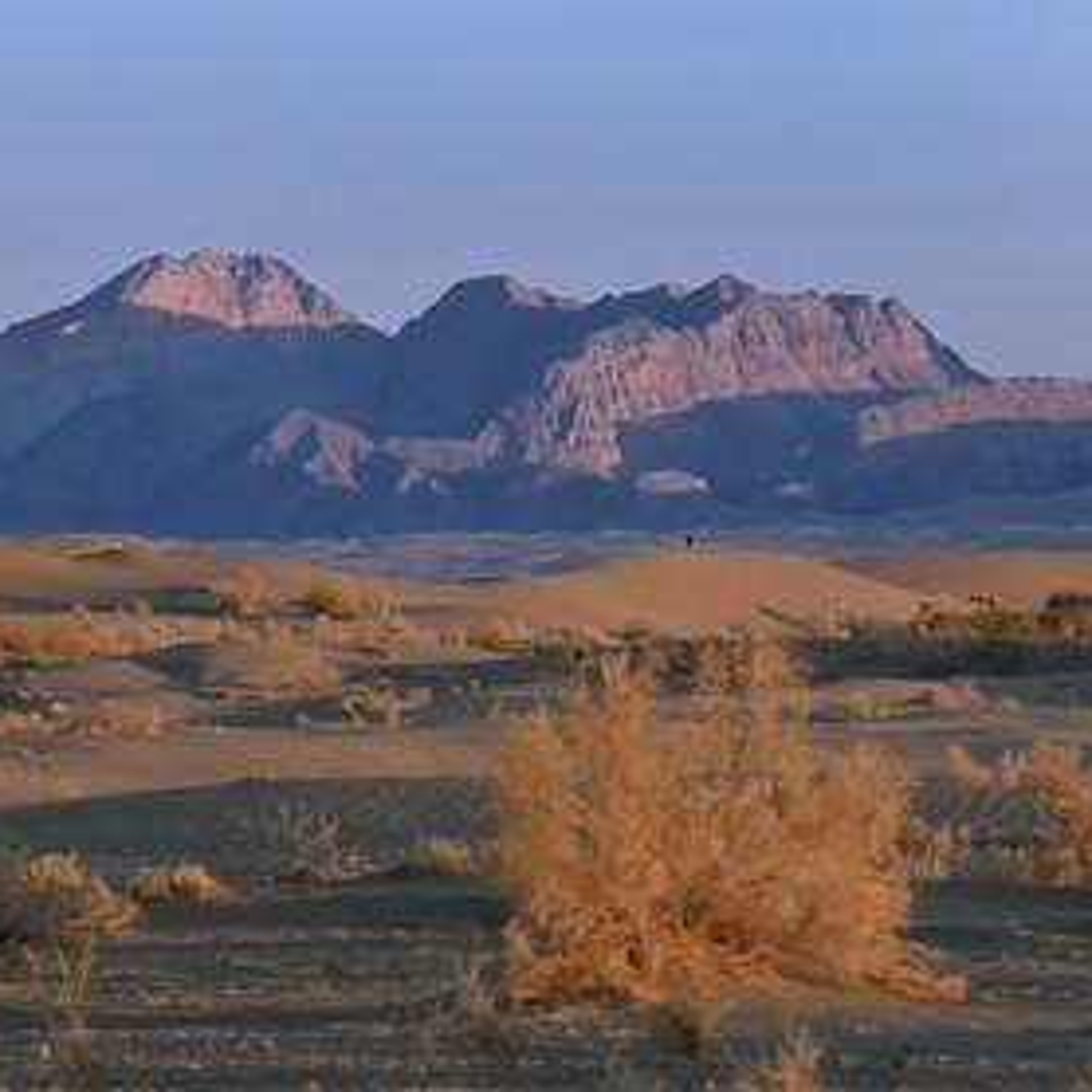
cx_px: 287
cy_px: 546
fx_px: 9172
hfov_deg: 6.8
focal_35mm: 257
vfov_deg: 6.8
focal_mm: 200
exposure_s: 1/200
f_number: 10
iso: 800
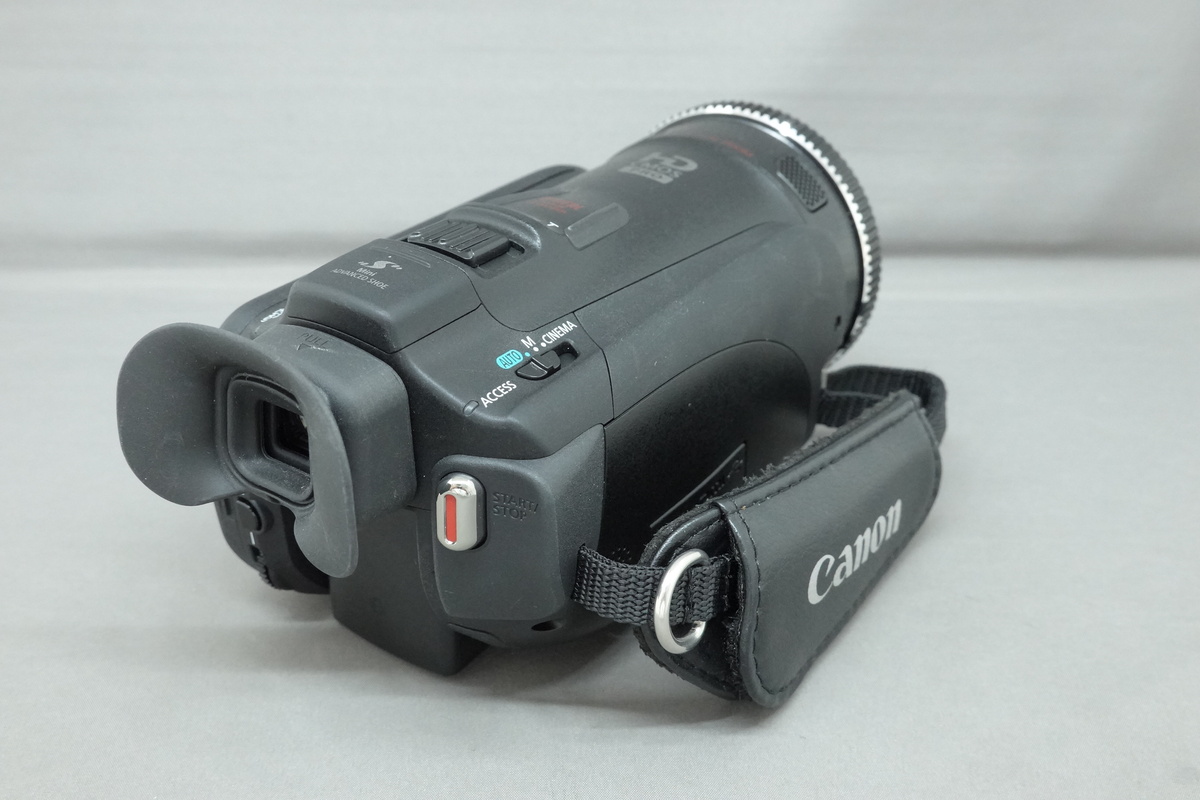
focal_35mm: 37
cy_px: 400
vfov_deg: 35.9
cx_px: 600
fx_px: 1233
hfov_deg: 51.9
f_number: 5.6
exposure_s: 1/40
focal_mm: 13.84
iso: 2000
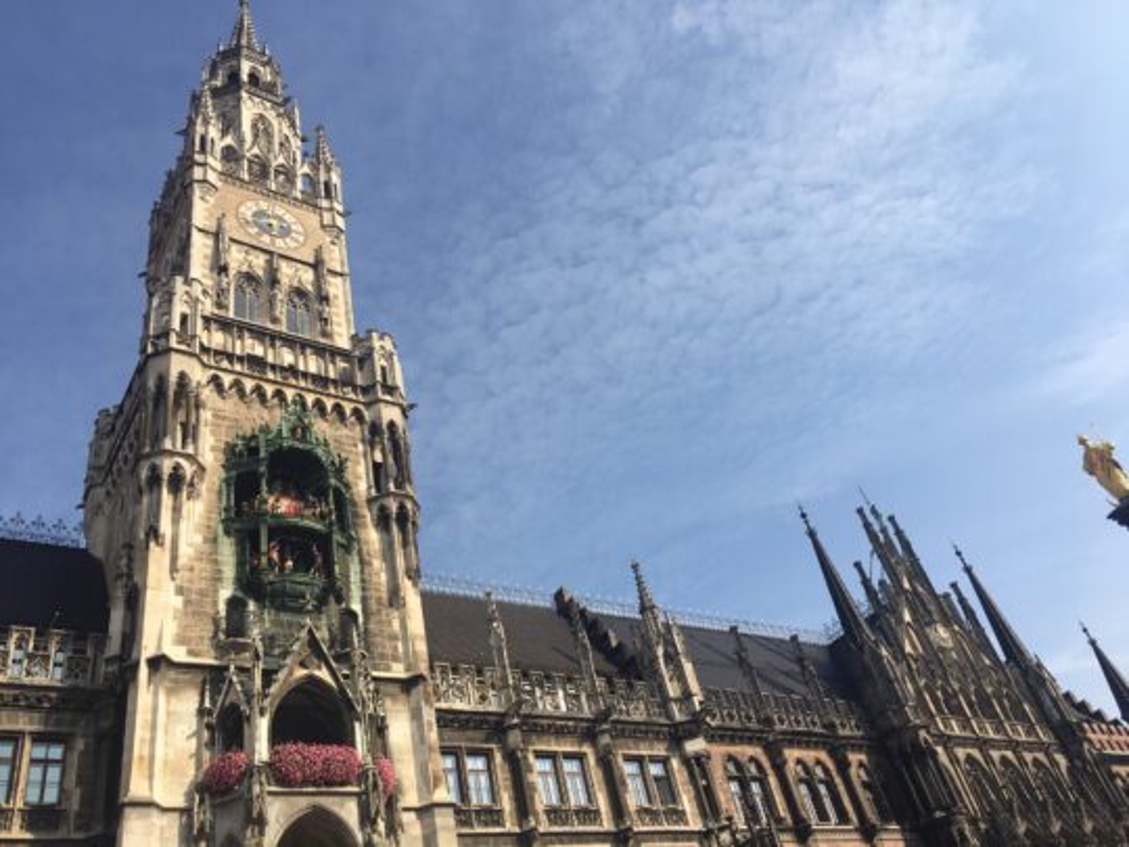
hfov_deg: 61.7
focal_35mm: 29
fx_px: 946
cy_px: 424
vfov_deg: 48.2
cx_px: 564
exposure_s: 1/1709
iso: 25
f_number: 2.2
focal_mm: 4.15
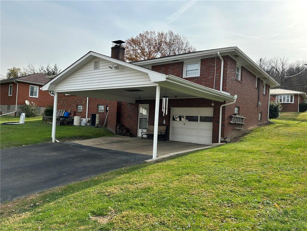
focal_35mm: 26
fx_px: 231
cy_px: 116
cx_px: 154
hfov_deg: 67.3
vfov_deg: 53.1
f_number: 1.5
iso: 50
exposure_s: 1/2762
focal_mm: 5.7
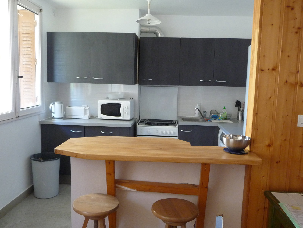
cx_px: 152
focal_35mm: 34
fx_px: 298
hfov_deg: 54.0
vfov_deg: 41.8
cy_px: 114
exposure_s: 1/30
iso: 400
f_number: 3.6
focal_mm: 5.6
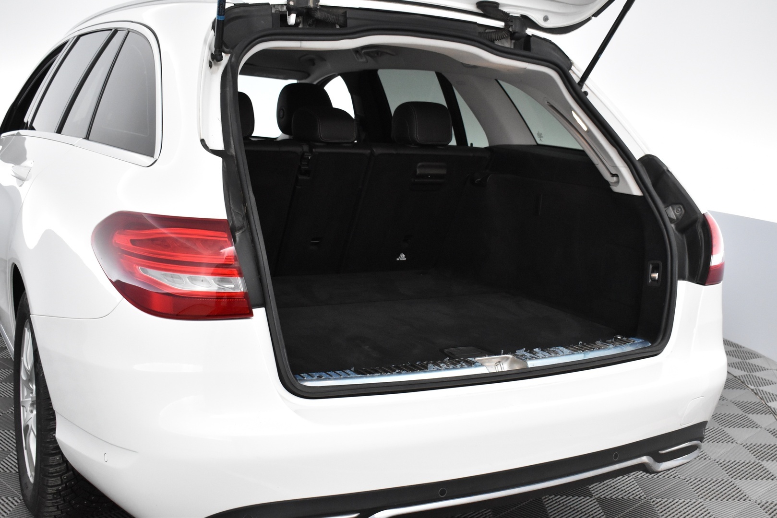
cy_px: 259
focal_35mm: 39
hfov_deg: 49.5
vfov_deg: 34.2
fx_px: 842
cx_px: 388
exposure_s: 1/100
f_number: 5
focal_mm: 26
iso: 3200
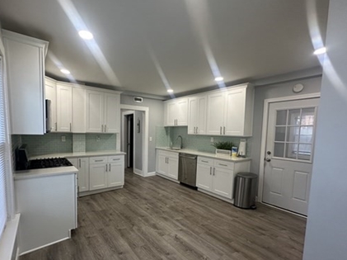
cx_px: 151
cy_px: 145
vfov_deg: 74.4
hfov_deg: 90.6
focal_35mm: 17
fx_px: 170
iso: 200
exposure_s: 1/120
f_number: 2.2
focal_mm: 2.22
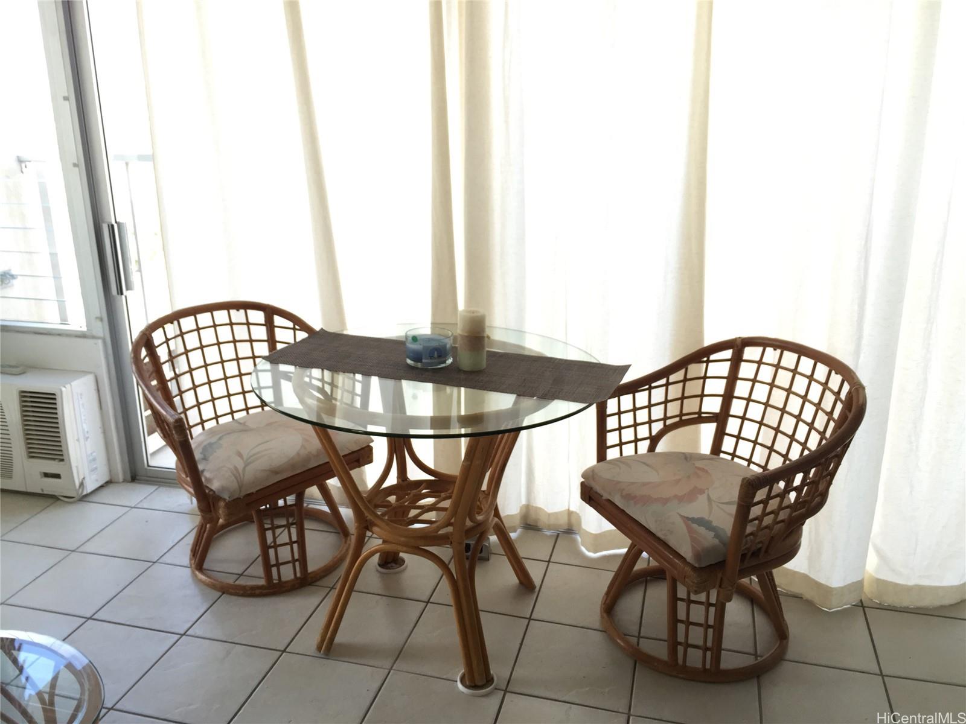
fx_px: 809
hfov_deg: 61.7
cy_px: 362
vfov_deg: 48.2
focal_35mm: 29
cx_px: 483
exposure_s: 1/120
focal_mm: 4.15
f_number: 2.2
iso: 50
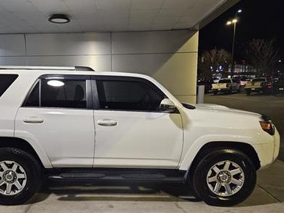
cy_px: 124
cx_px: 118
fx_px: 246
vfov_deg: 46.7
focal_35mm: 30
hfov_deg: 59.6
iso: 400
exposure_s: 1/120
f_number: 1.8
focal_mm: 5.4
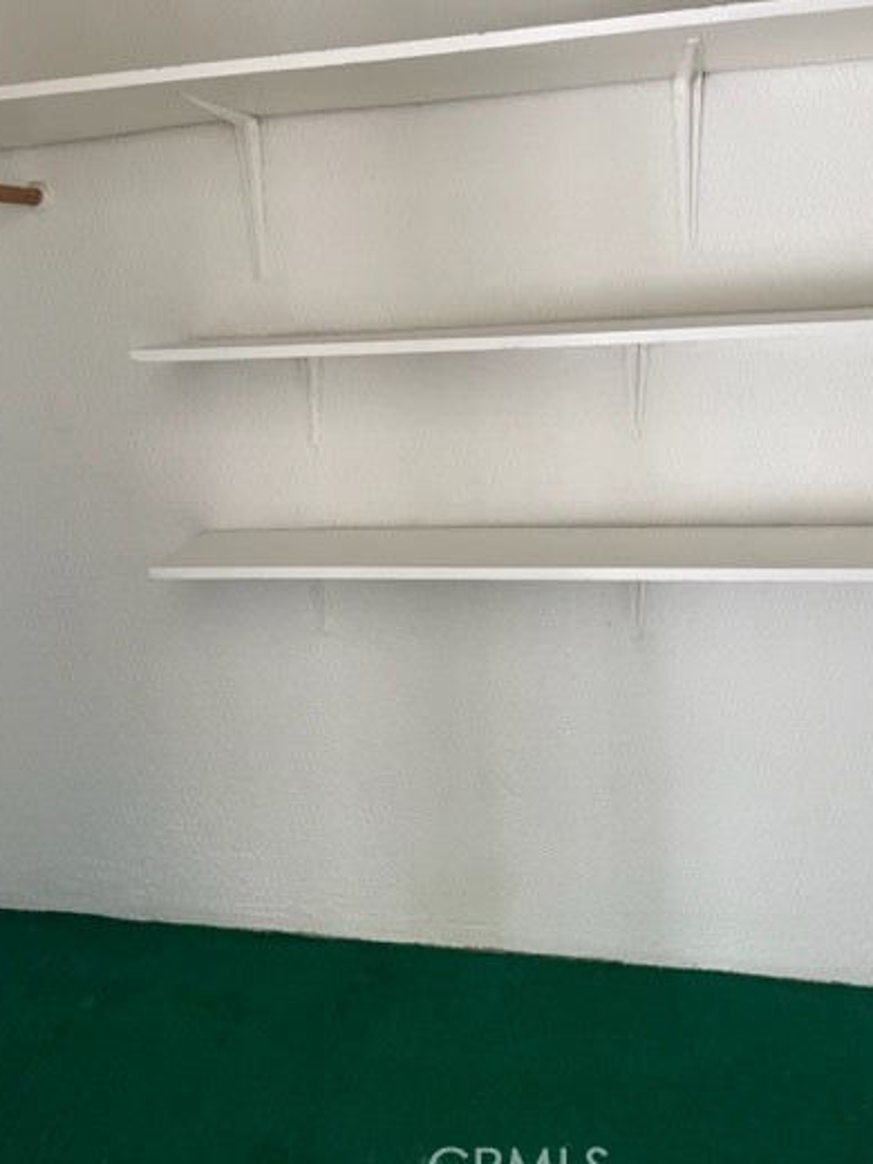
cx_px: 396
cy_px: 484
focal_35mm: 32
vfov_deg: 56.5
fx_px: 1076
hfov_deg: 44.1
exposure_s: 1/121
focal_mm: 4.2
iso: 80
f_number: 1.6
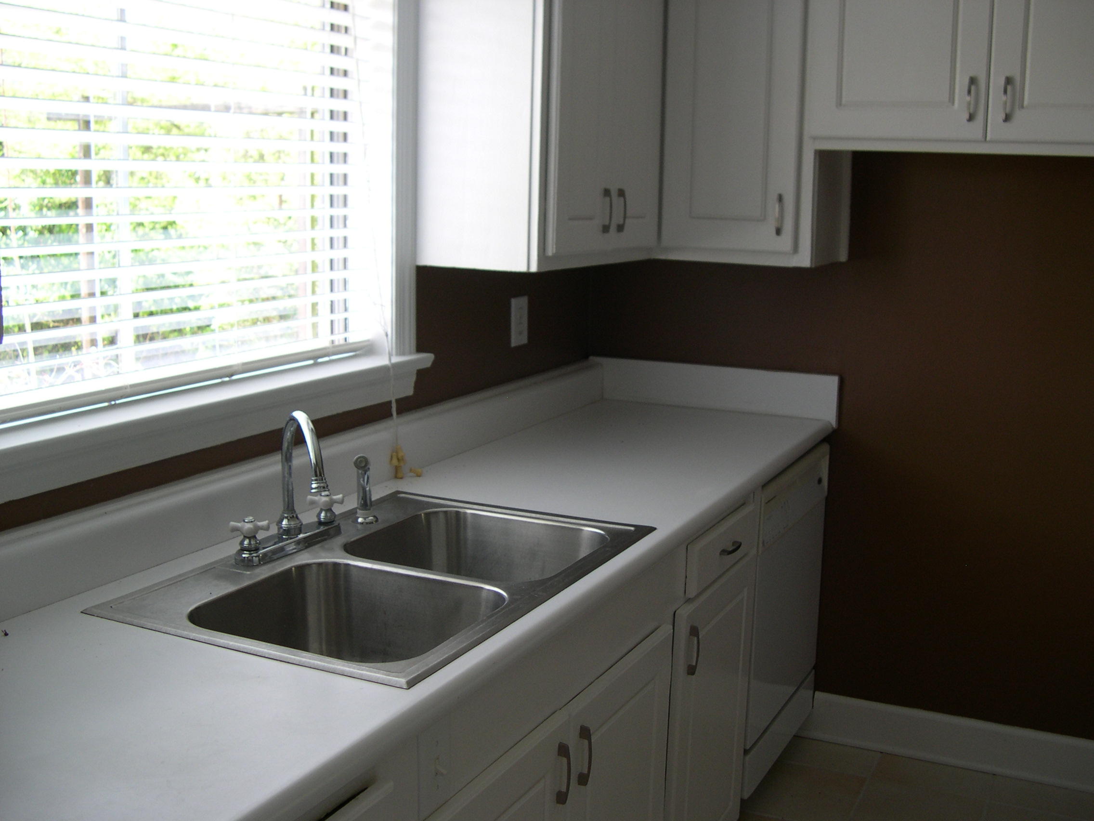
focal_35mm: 38
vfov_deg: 37.7
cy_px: 410
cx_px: 547
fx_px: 1201
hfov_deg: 49.0
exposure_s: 1/54.9
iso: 100
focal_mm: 8
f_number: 2.8
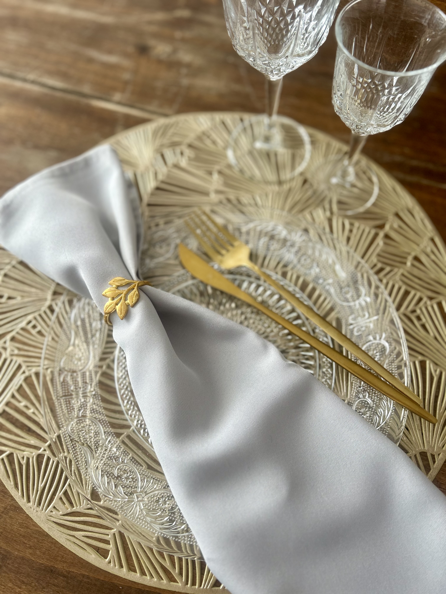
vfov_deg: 67.3
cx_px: 223
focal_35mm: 26
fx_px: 447
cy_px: 297
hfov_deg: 53.1
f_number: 1.5
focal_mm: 5.7
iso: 32
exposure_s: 1/121
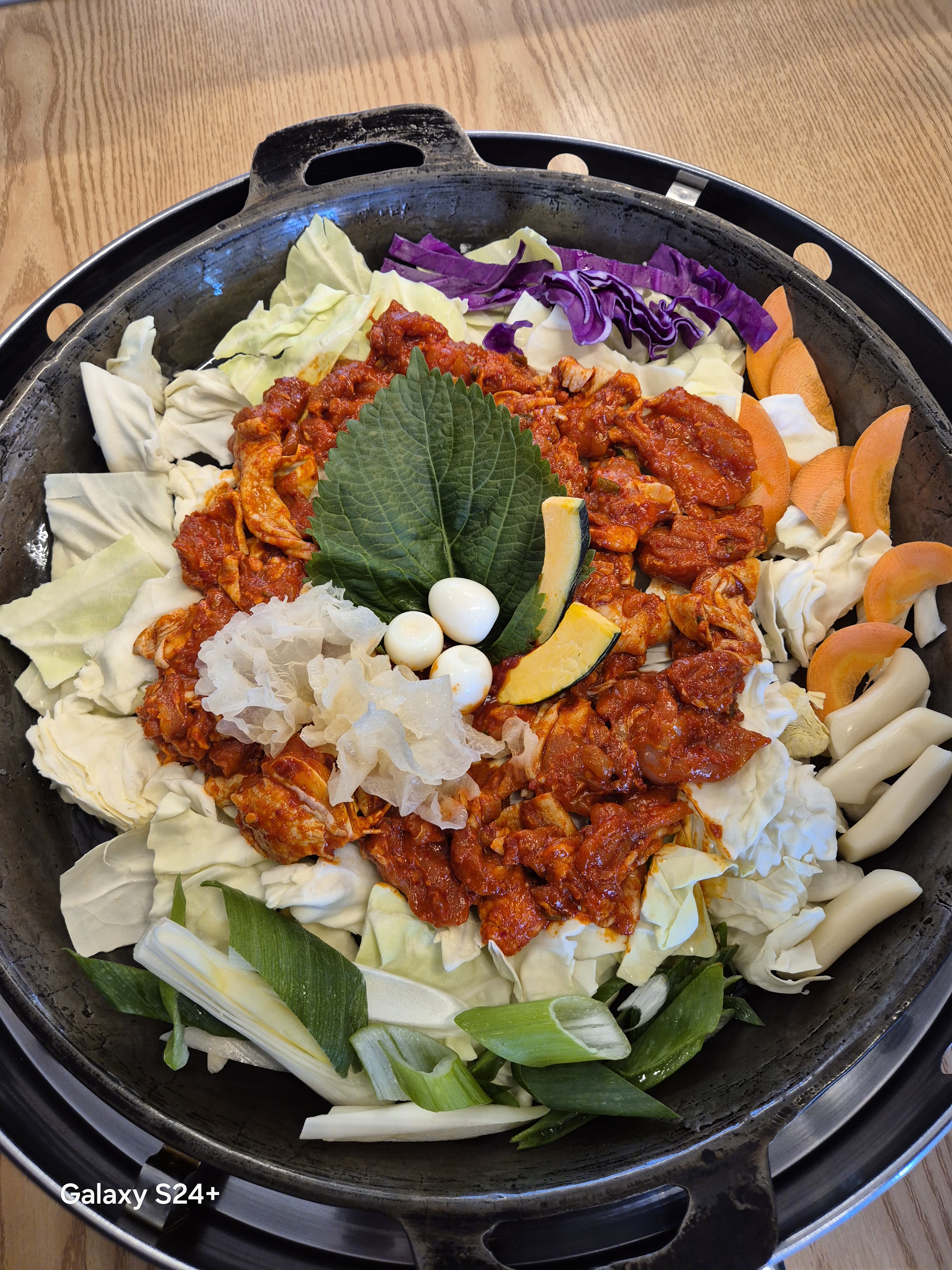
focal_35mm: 23
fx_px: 843
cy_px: 635
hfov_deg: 58.9
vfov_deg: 73.9
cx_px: 476
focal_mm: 5.4
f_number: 1.8
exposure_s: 1/120
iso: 250
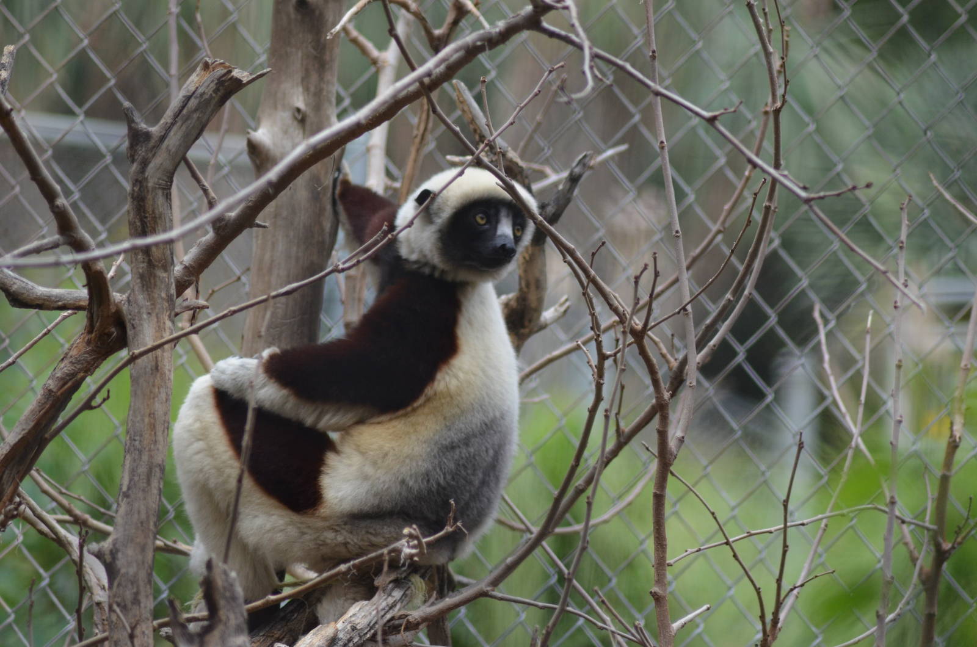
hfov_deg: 8.1
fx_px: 6907
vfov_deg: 5.4
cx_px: 488
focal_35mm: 255
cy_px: 324
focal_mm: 170
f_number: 4.5
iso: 800
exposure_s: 1/800
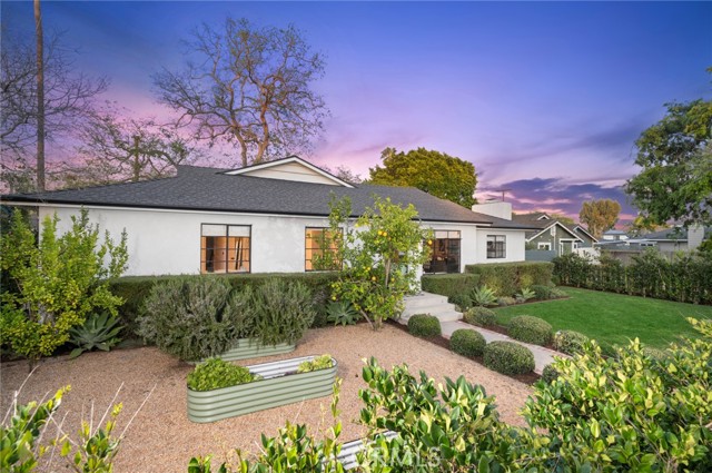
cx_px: 356
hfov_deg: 96.8
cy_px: 236
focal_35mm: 16
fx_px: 316
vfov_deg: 73.6
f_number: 9
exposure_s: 1/13
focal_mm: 16
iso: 200
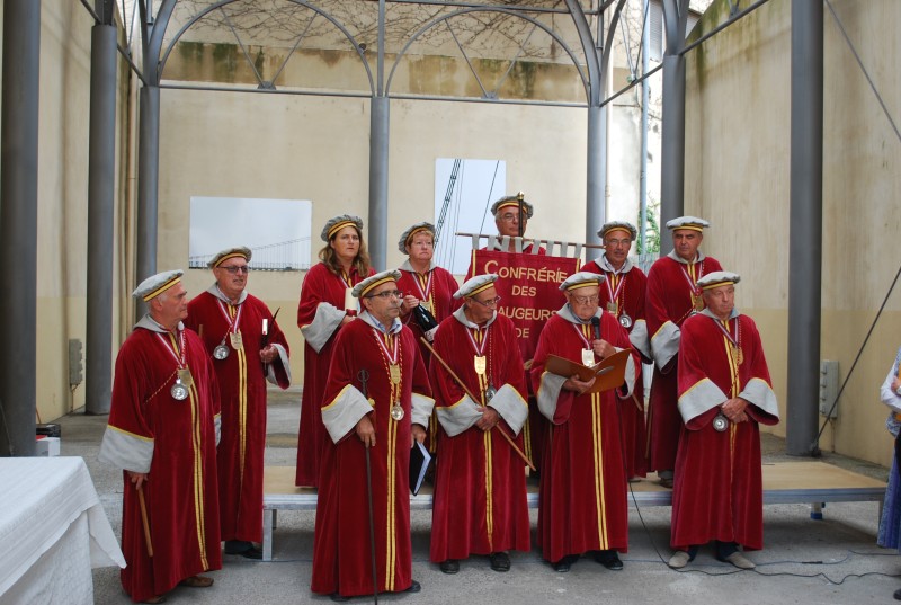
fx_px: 978
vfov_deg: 34.4
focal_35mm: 39
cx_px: 450
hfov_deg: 49.5
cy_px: 302
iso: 200
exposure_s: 1/60
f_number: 4.5
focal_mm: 26
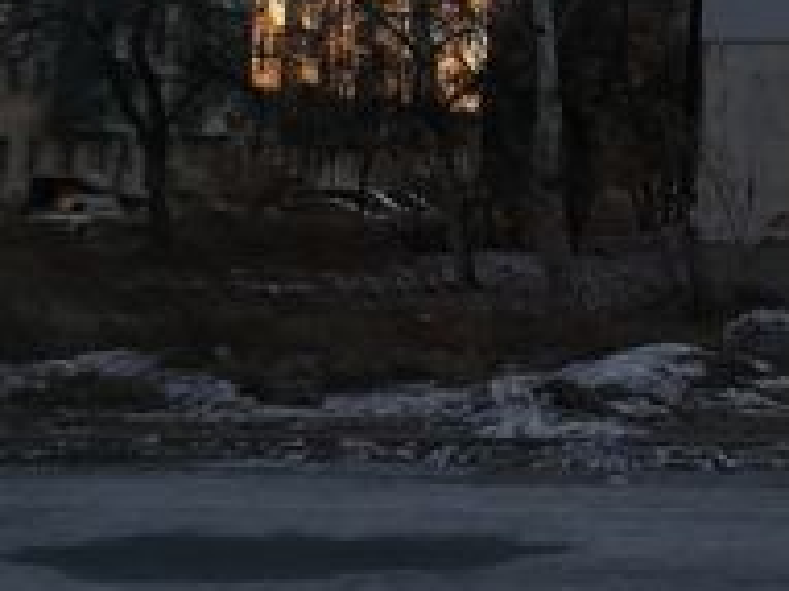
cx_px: 1024
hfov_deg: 20.6
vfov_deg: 16.0
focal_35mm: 87
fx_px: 1982
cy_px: -186
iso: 50
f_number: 2.2
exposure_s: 1/546
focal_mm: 3.83
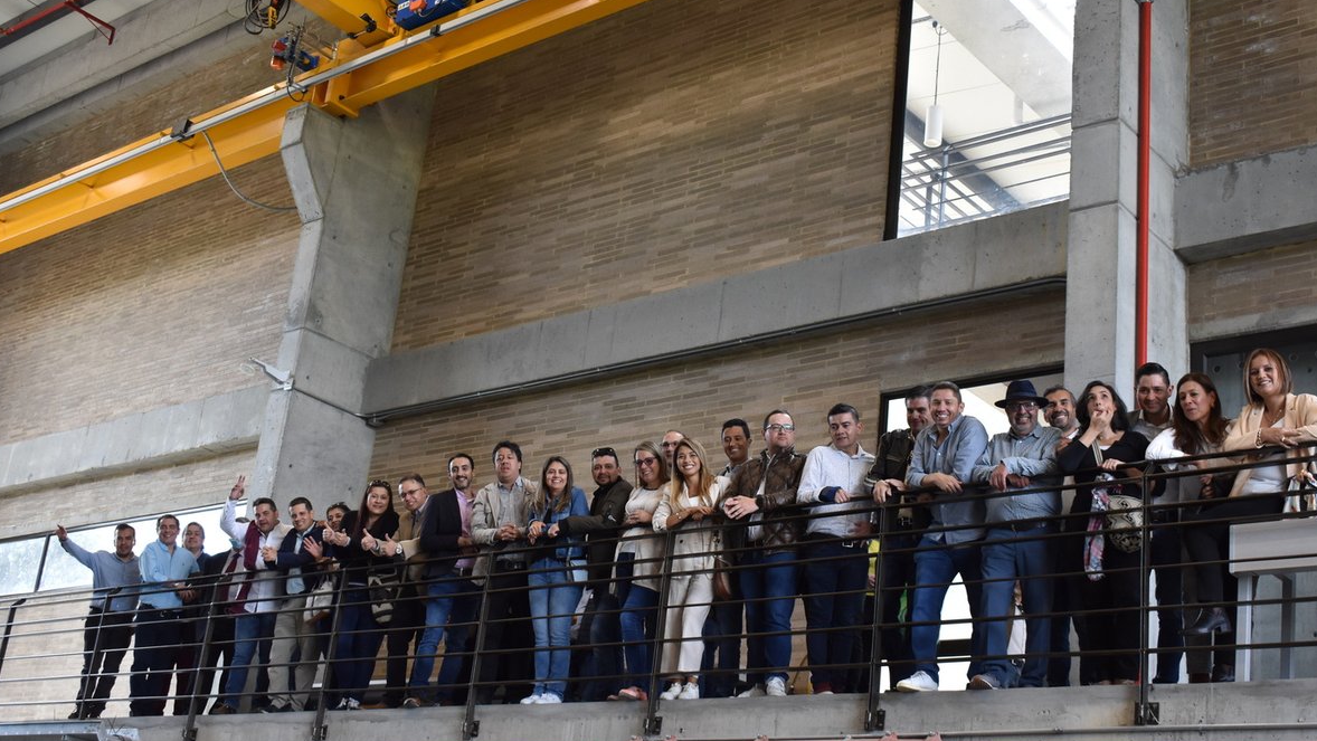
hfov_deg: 42.9
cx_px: 662
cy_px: 396
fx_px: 1676
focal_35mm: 48
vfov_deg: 24.9
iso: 800
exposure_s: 1/125
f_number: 5.6
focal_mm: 30
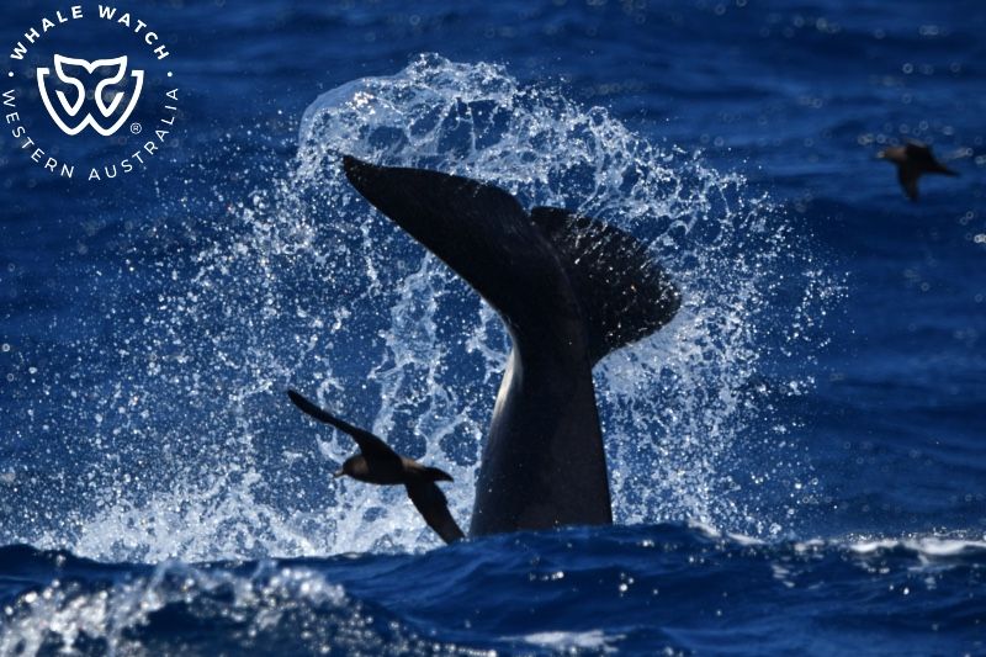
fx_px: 10679
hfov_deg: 5.3
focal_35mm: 390
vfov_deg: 3.5
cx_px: 493
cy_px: 328
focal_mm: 390
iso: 800
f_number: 6
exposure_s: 1/8000
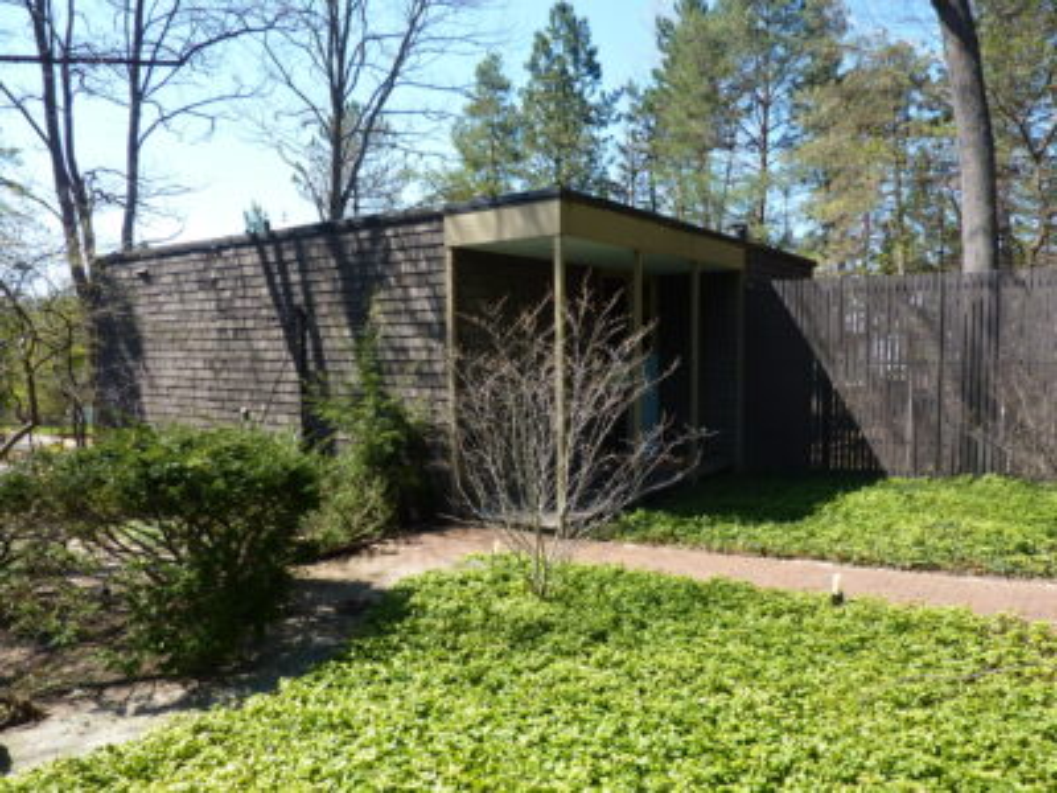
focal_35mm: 25
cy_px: 396
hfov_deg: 69.4
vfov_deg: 54.9
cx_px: 528
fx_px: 763
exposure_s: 1/200
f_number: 4
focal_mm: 4.1
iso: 80
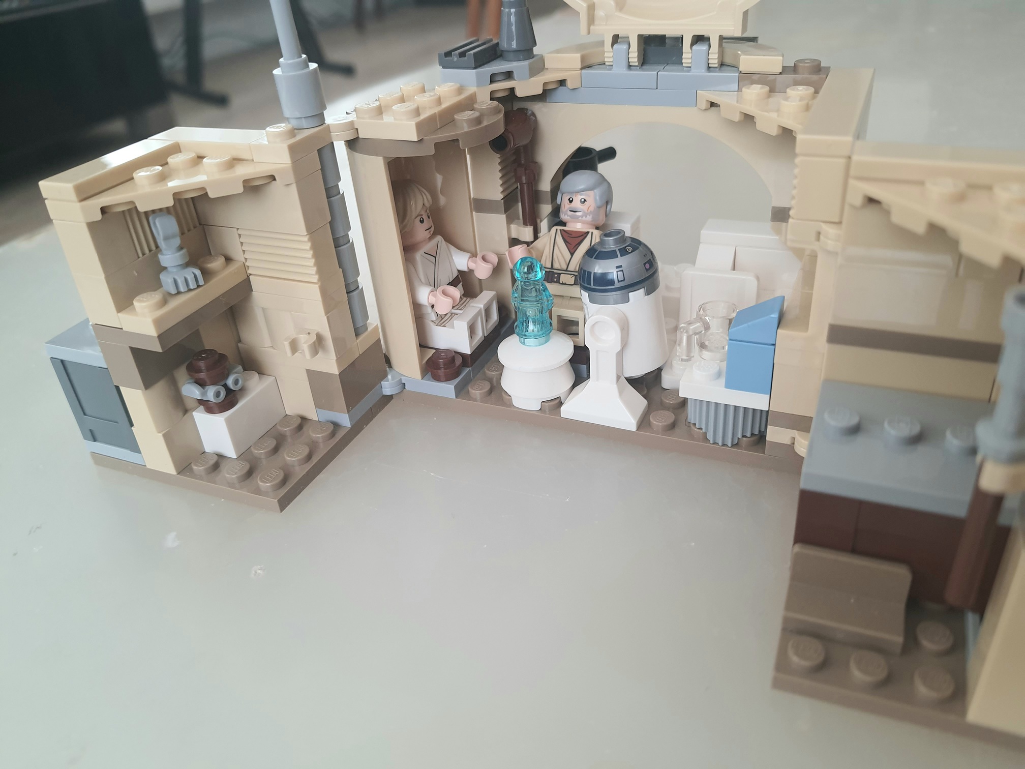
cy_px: 384
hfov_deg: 67.3
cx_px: 512
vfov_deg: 53.1
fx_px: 770
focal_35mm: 26
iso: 200
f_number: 1.7
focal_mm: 4.32
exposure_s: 1/100
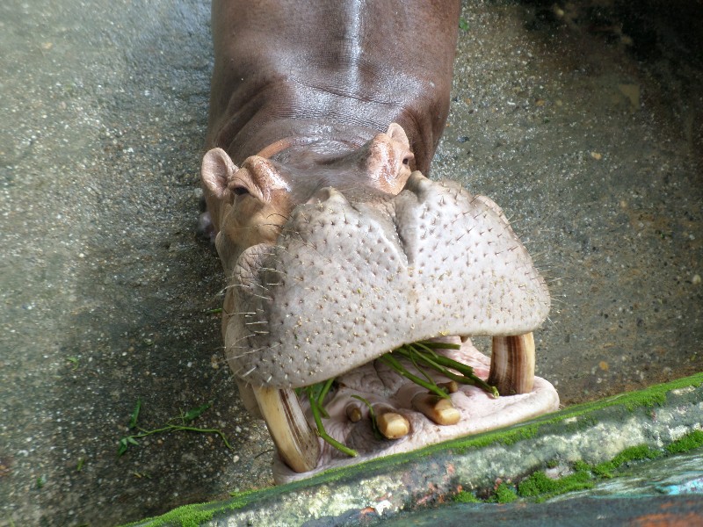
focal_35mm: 36
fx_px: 731
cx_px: 352
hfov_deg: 51.4
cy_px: 264
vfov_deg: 39.7
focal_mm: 6.5
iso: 80
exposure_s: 1/180
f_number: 3
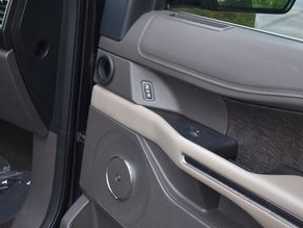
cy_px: 67
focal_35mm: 57
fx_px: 499
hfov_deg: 32.3
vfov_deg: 25.5
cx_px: 36
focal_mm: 18
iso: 400
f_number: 3.5
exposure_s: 1/250
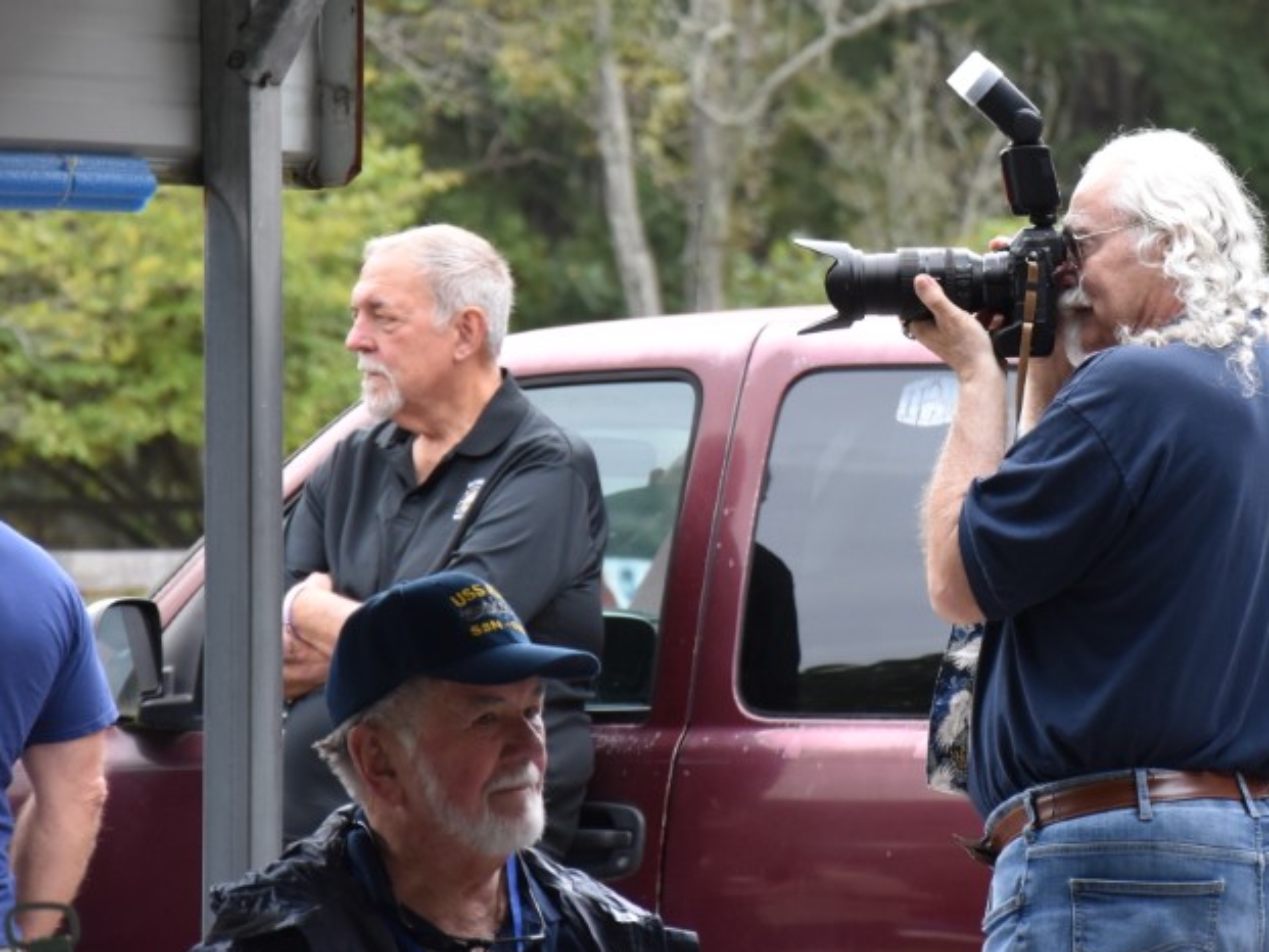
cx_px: 899
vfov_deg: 5.3
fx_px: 10299
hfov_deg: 7.0
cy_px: 225
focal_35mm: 281
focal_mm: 105
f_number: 5.6
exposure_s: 1/250
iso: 720
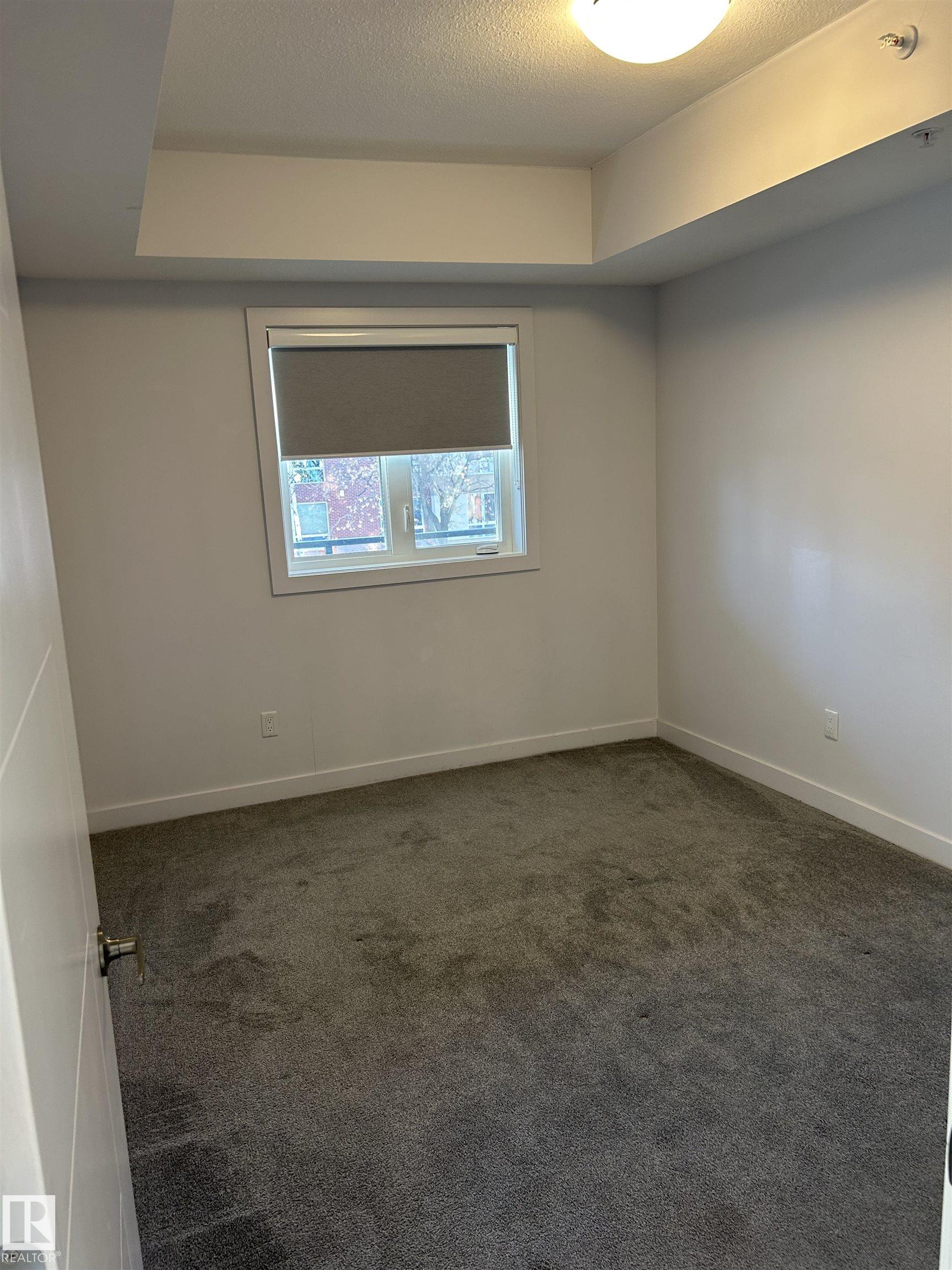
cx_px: 476
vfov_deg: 67.3
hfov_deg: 53.1
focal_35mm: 26
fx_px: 953
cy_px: 635
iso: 80
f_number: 1.5
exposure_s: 1/60
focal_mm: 5.7
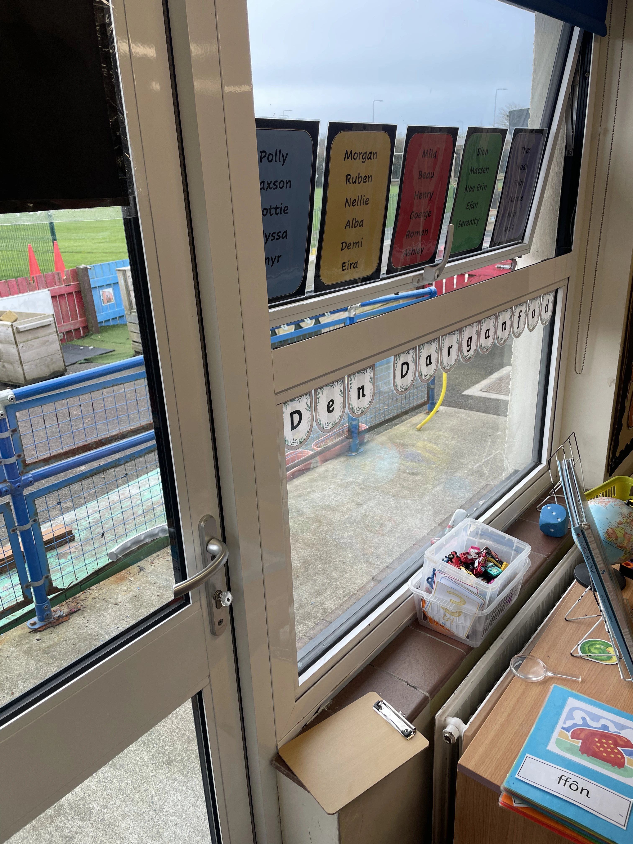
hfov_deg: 53.1
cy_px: 422
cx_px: 316
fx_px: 634
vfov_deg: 67.3
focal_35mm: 26
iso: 32
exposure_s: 1/144
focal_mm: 4.2
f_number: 1.6
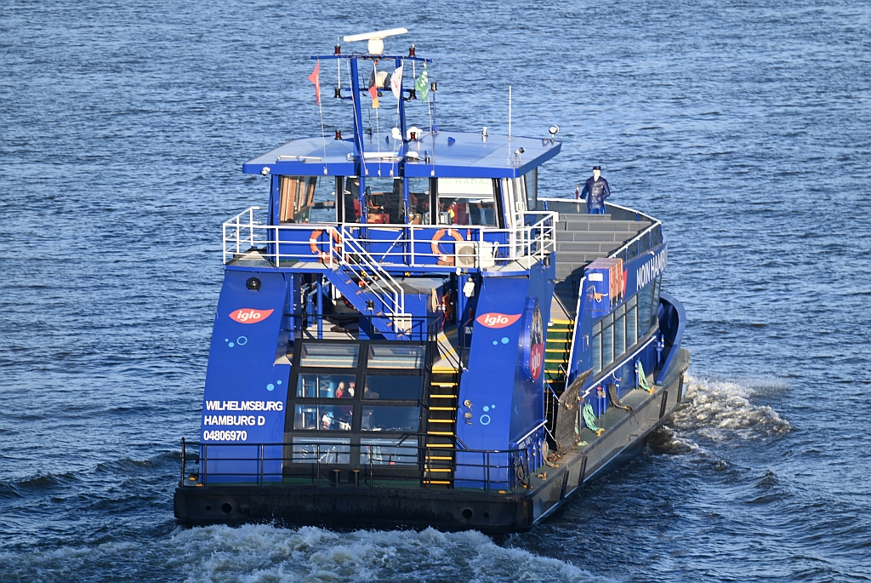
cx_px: 436
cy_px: 292
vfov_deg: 3.4
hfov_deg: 5.1
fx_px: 9687
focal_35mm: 400
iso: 250
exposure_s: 1/400
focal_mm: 400
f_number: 5.6
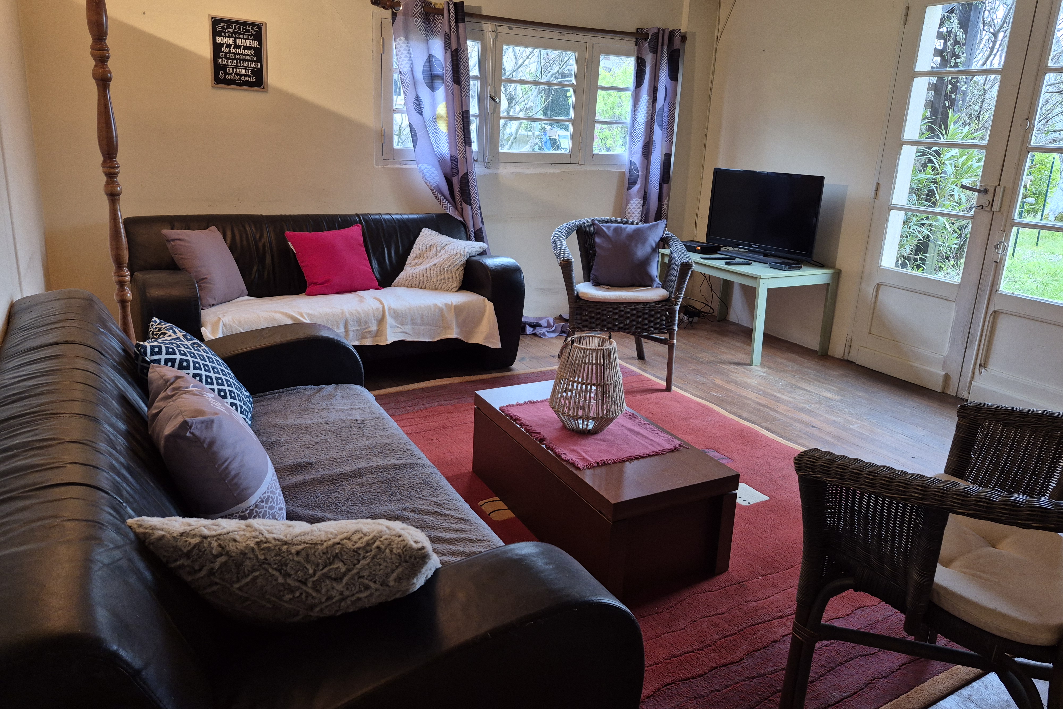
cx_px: 532
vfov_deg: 53.0
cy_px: 315
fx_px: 709
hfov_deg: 73.7
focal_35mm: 24
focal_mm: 5.4
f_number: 1.8
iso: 250
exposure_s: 1/100
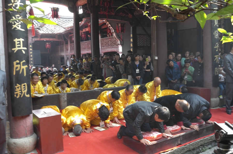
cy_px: 77
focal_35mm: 36
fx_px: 233
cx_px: 116
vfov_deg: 36.7
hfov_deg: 53.2
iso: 400
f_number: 11
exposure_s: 1/30
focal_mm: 24
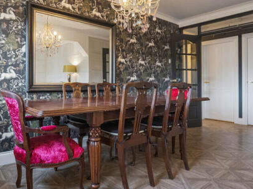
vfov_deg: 54.6
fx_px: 183
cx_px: 109
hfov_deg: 69.1
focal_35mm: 25
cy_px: 79
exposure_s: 1/50
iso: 6400
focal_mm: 16
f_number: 6.3
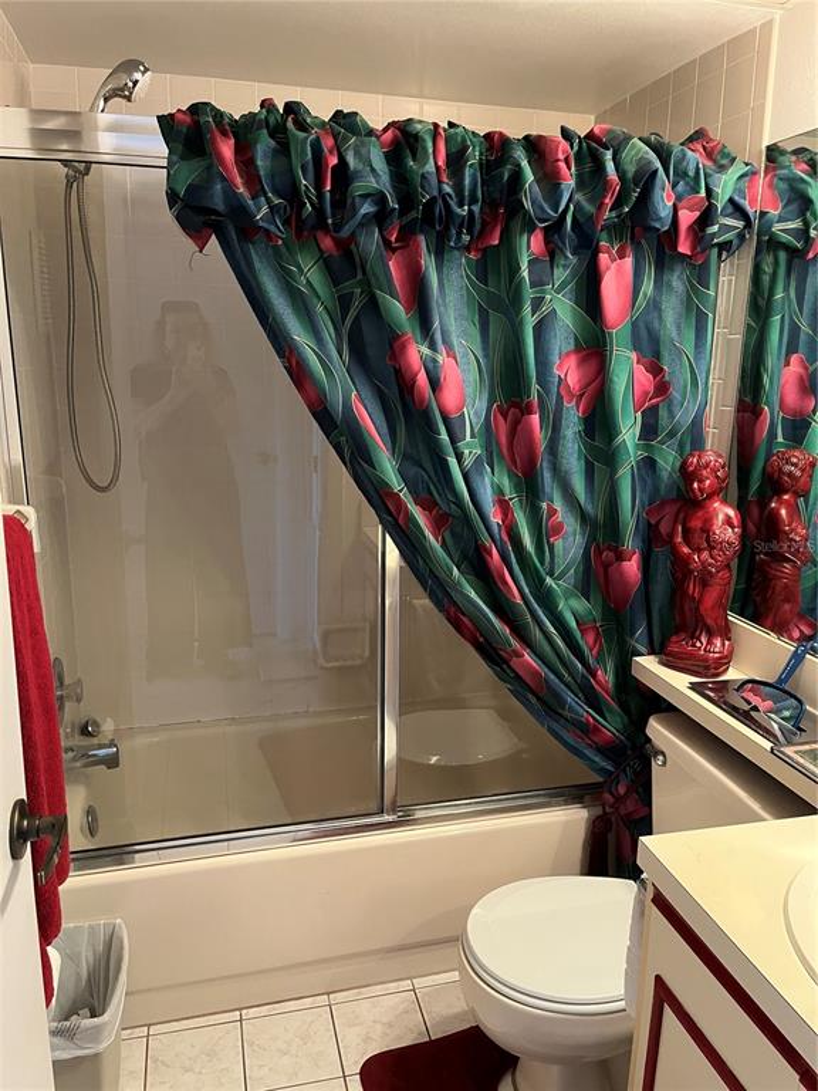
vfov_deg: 67.3
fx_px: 819
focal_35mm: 26
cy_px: 546
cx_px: 409
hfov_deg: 53.1
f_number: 1.6
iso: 500
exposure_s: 1/60
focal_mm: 5.1
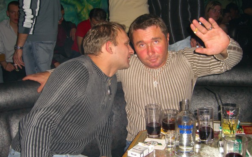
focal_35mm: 41
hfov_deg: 48.2
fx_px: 282
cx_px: 125
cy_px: 88
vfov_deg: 31.2
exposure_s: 1/60
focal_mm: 7.9
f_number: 2.8
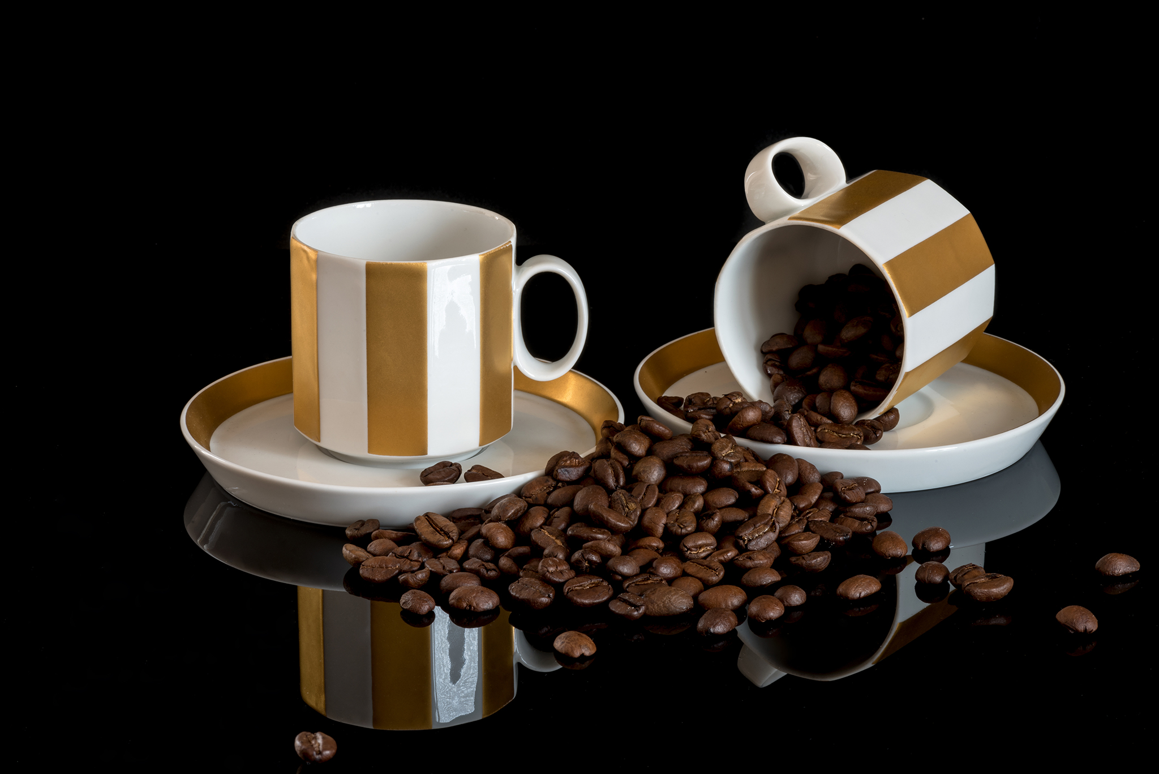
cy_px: 387
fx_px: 3381
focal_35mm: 105
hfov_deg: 19.4
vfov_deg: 13.1
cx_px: 580
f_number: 29
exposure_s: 30
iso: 64
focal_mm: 105
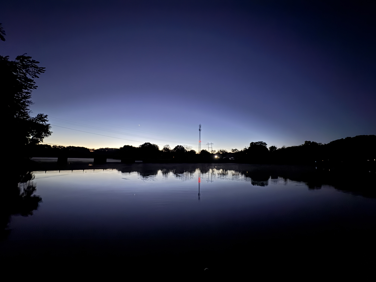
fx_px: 152
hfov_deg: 102.1
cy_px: 141
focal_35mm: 14
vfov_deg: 85.7
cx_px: 188
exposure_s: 1/11
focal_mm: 2.22
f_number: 2.2
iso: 1600
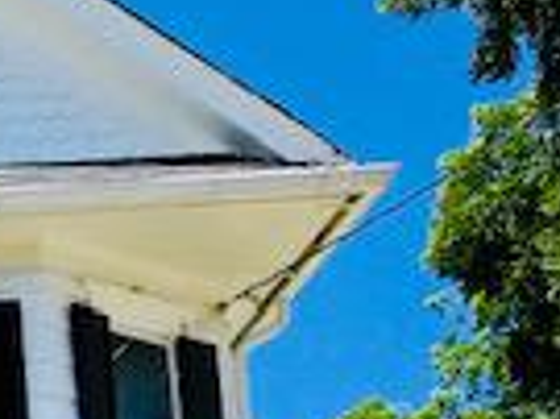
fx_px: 2150
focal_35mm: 133
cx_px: -660
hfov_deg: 12.5
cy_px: 809
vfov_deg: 10.3
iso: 20
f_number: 1.8
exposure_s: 1/1681
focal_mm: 3.99
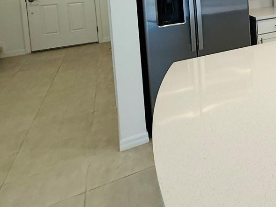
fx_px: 303
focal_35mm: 38
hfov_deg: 35.8
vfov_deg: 33.0
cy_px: -21
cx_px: 346
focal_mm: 2.22
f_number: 2.2
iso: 160
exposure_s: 1/120
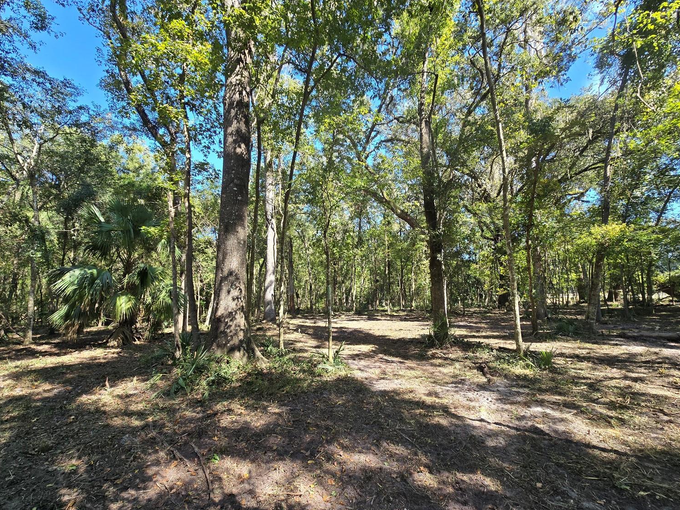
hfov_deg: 102.1
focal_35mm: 14
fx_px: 275
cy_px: 272
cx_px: 335
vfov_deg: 85.5
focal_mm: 2.2
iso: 50
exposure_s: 1/315
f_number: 2.2
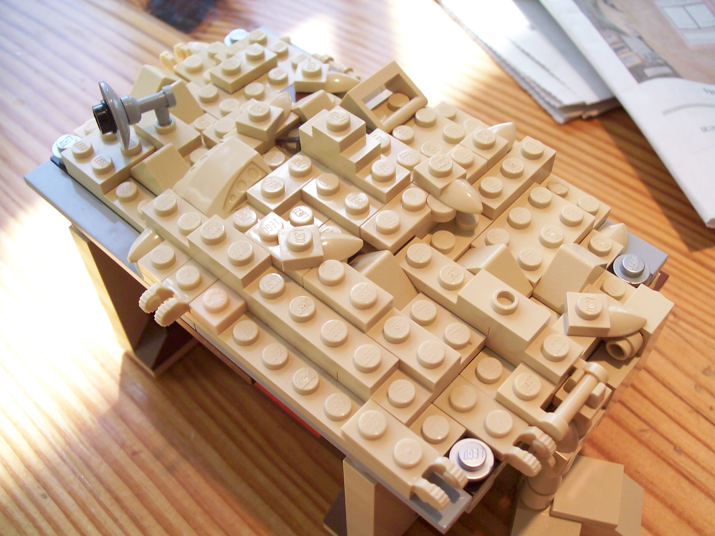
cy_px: 268
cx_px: 358
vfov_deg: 39.6
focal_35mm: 36
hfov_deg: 51.4
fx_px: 743
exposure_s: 1/117
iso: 80
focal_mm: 6
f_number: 2.7
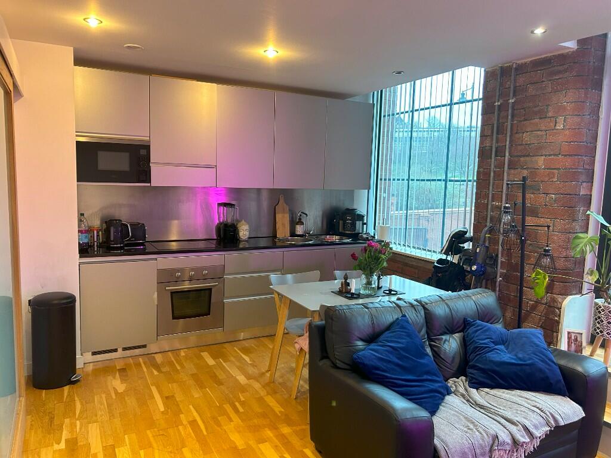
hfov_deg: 67.3
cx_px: 306
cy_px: 229
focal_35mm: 26
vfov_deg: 53.1
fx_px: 459
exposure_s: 1/50
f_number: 1.5
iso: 200
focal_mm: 5.7
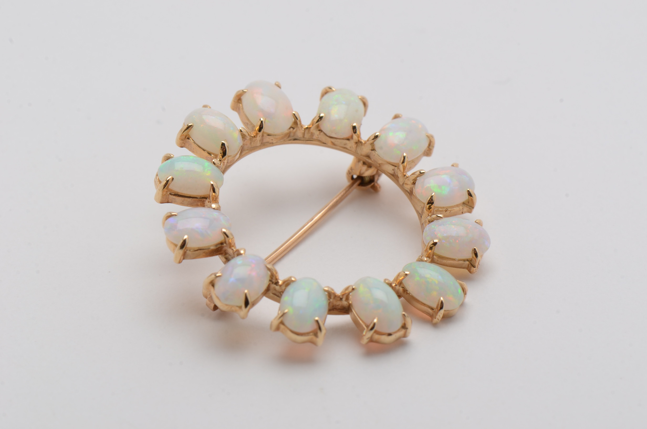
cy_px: 214
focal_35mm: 128
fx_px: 2287
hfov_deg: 16.1
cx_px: 324
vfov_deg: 10.7
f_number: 18
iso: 200
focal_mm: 85
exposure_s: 1/125
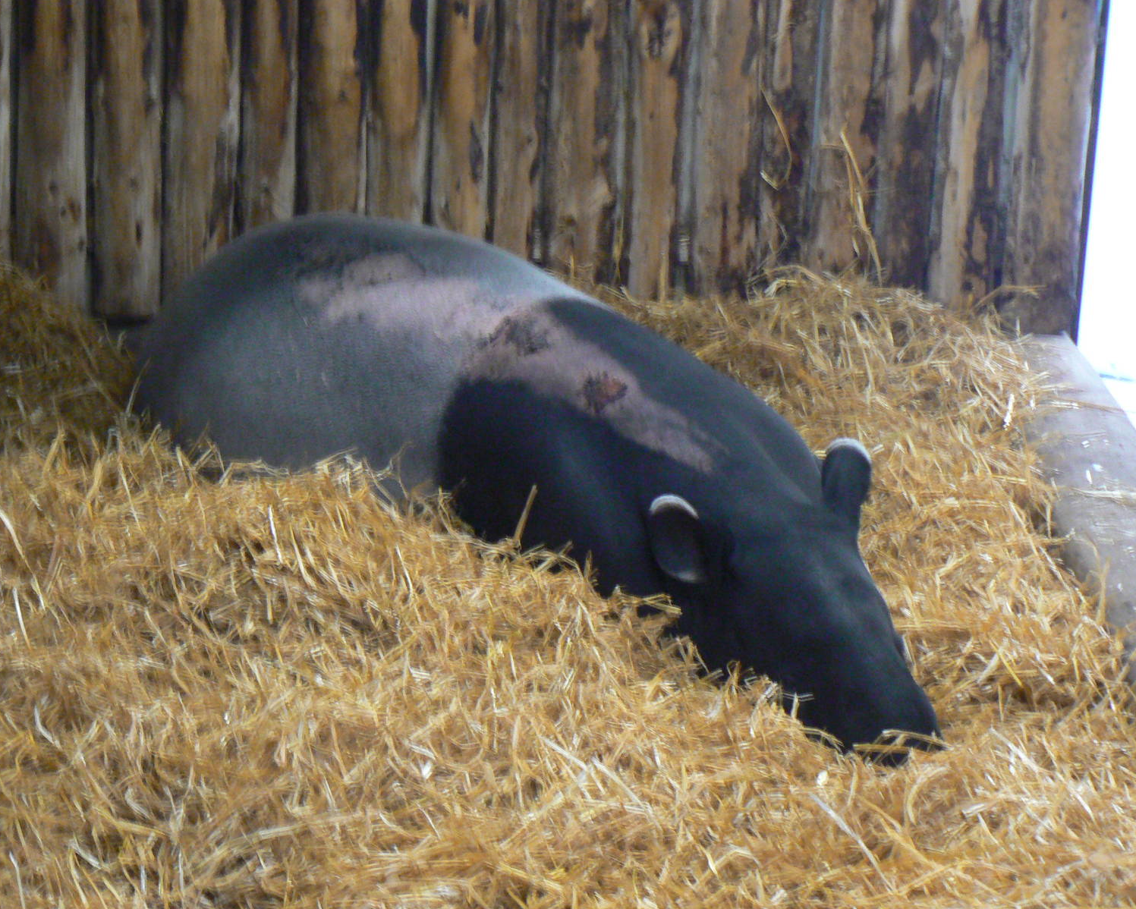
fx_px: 3262
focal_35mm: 97
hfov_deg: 19.8
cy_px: 454
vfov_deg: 15.9
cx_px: 596
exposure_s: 1/8
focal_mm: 15.5
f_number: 3.2
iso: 200
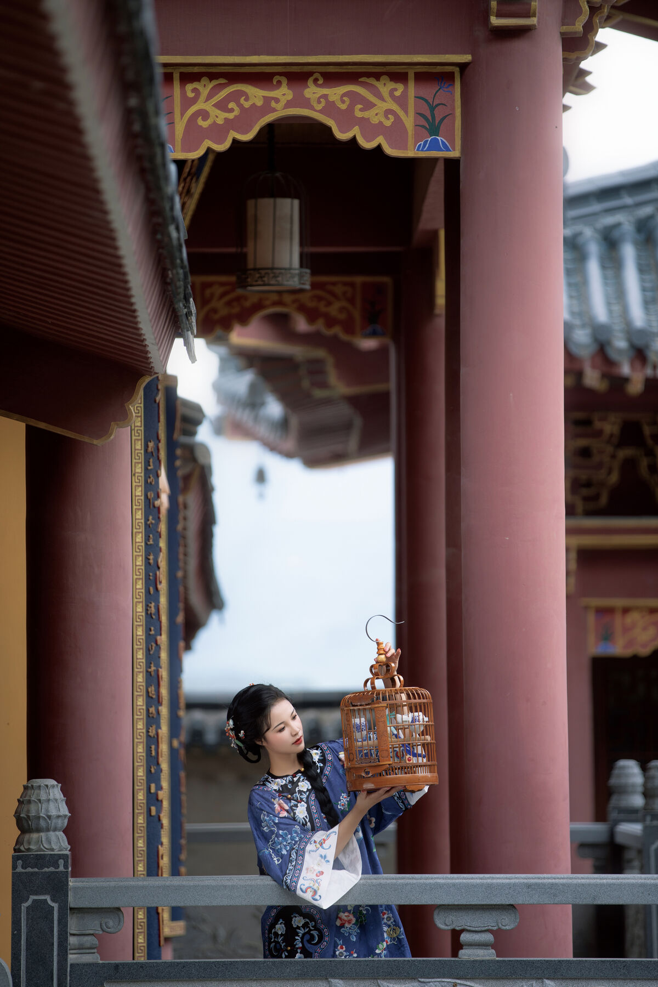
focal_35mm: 204
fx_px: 5593
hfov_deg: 6.7
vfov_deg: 10.1
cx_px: 329
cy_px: 494
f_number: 2.8
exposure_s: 1/500
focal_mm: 200
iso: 160
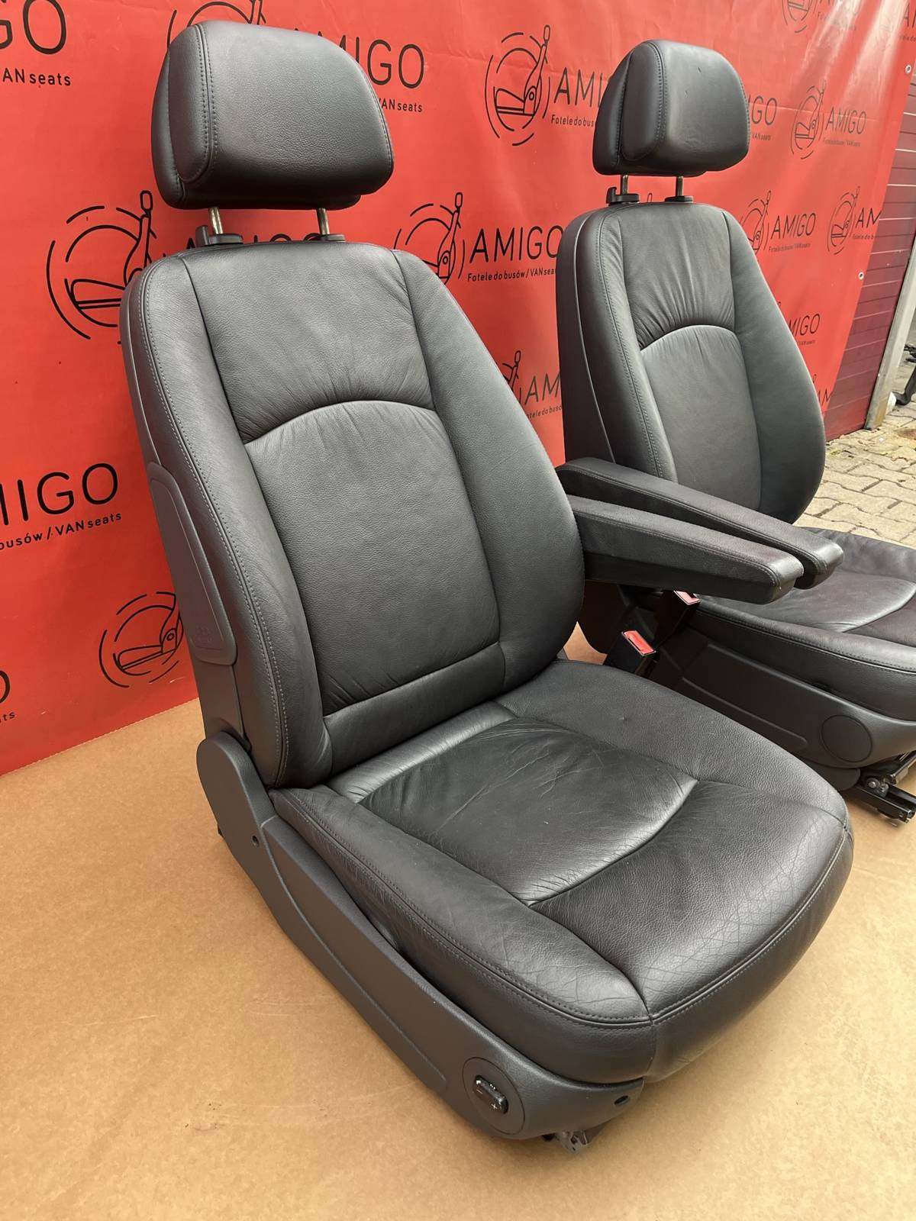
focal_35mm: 26
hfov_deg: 53.1
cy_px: 610
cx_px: 458
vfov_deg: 67.3
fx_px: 917
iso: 125
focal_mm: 5.1
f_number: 1.6
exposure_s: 1/117
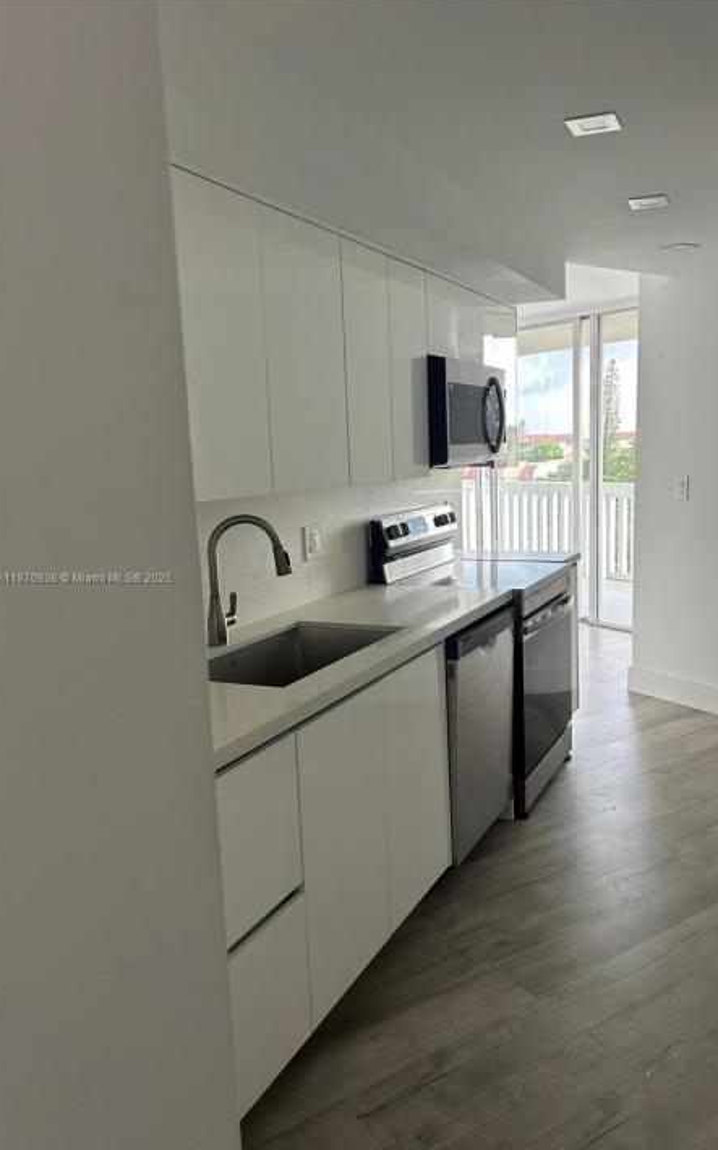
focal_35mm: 28
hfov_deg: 44.3
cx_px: 431
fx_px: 877
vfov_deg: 66.5
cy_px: 579
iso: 80
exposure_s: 1/121
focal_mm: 5.7
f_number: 1.5
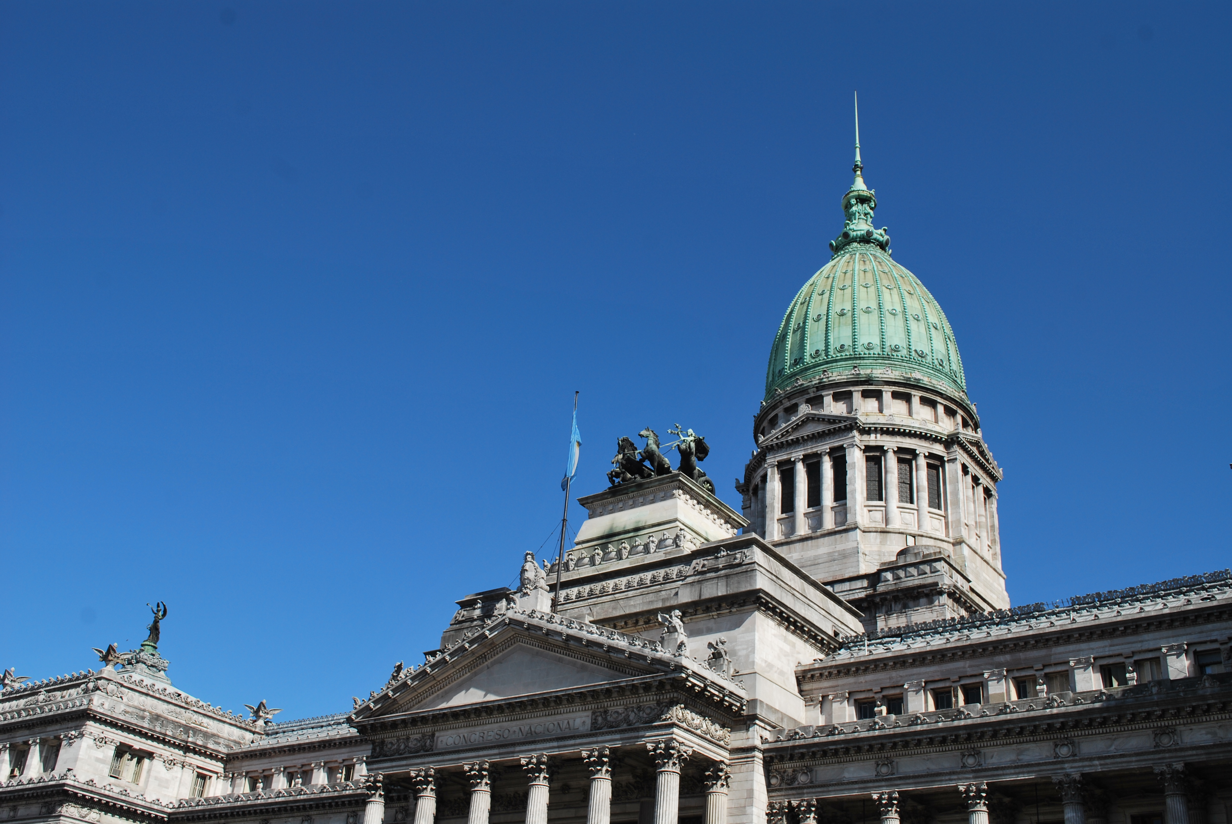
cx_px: 616
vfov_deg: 37.0
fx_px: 1233
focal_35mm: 36
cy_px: 412
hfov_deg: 53.1
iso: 100
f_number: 8
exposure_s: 1/250
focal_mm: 24
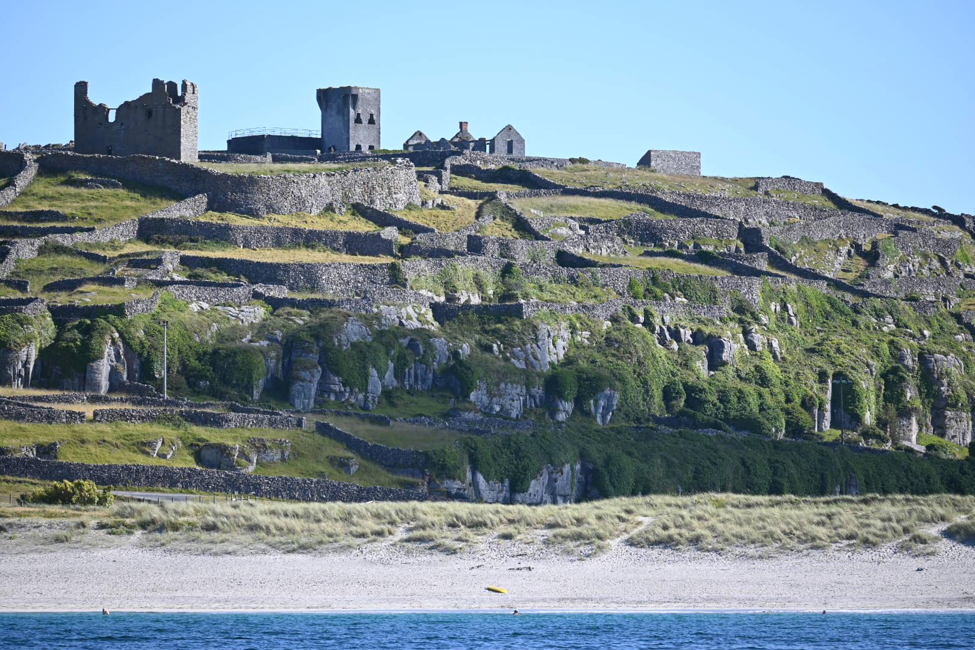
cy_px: 325
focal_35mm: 240
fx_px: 6499
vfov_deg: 5.7
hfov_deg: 8.6
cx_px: 488
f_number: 5.6
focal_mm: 160
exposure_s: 1/500
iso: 125
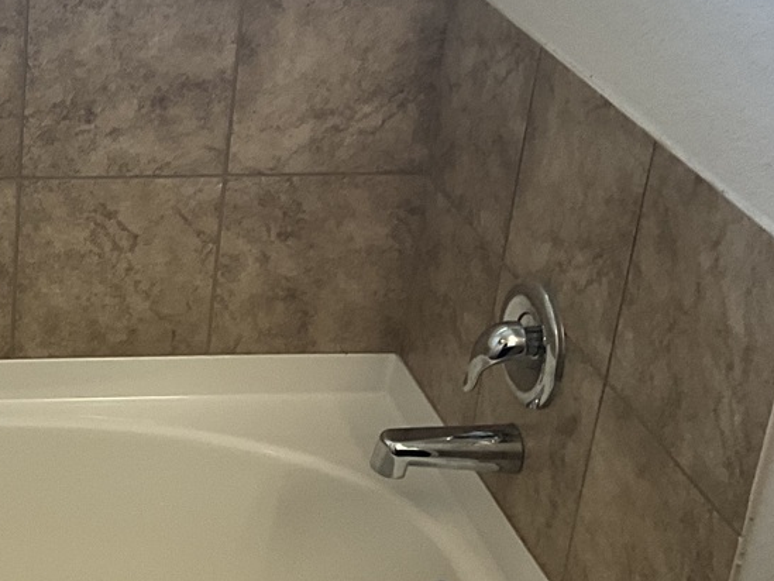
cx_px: -89
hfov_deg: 23.9
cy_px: 204
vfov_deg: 19.3
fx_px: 1700
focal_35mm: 76
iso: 64
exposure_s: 1/60
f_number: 1.8
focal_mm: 3
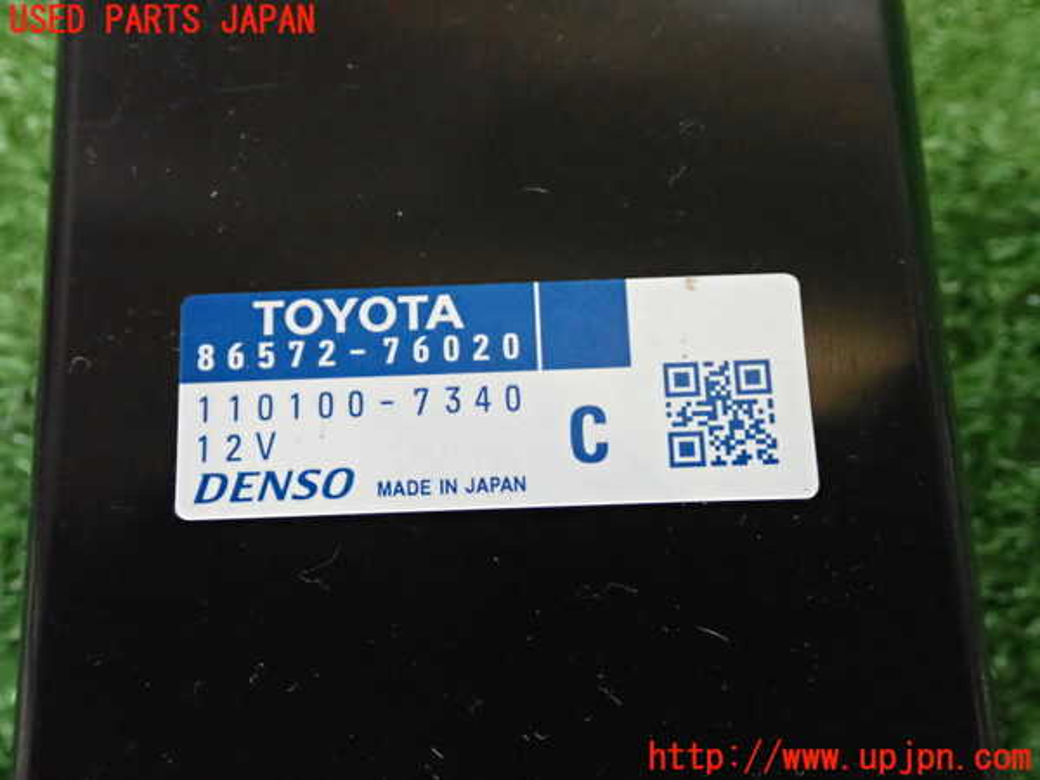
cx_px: 520
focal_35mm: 41
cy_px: 390
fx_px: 1232
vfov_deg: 35.1
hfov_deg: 45.8
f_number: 2.8
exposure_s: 1/80
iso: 2500
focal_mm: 7.31
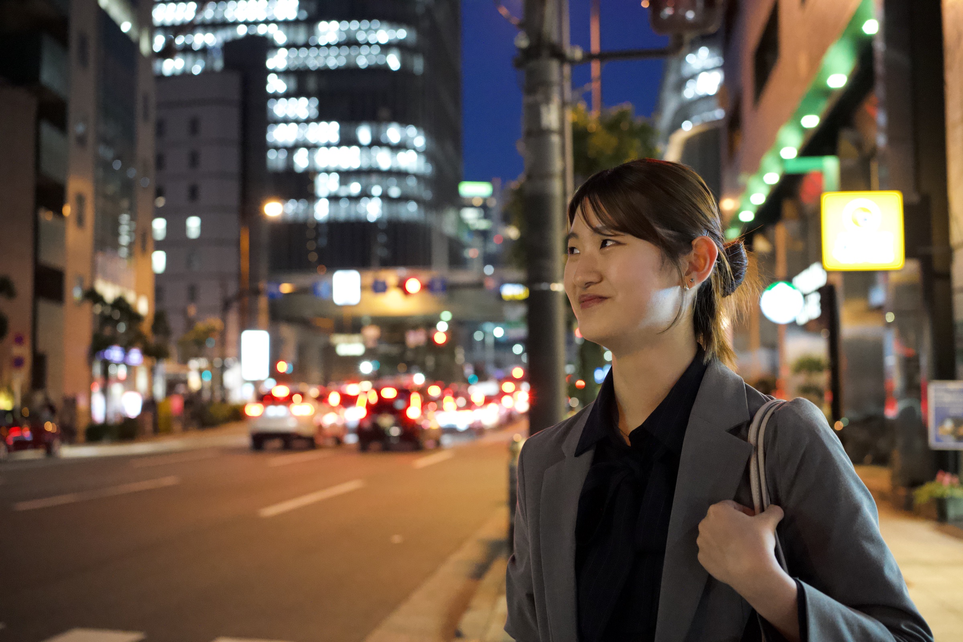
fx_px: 1070
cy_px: 321
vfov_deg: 33.4
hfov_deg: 48.5
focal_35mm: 40
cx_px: 482
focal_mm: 40
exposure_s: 1/160
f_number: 3.2
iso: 12800
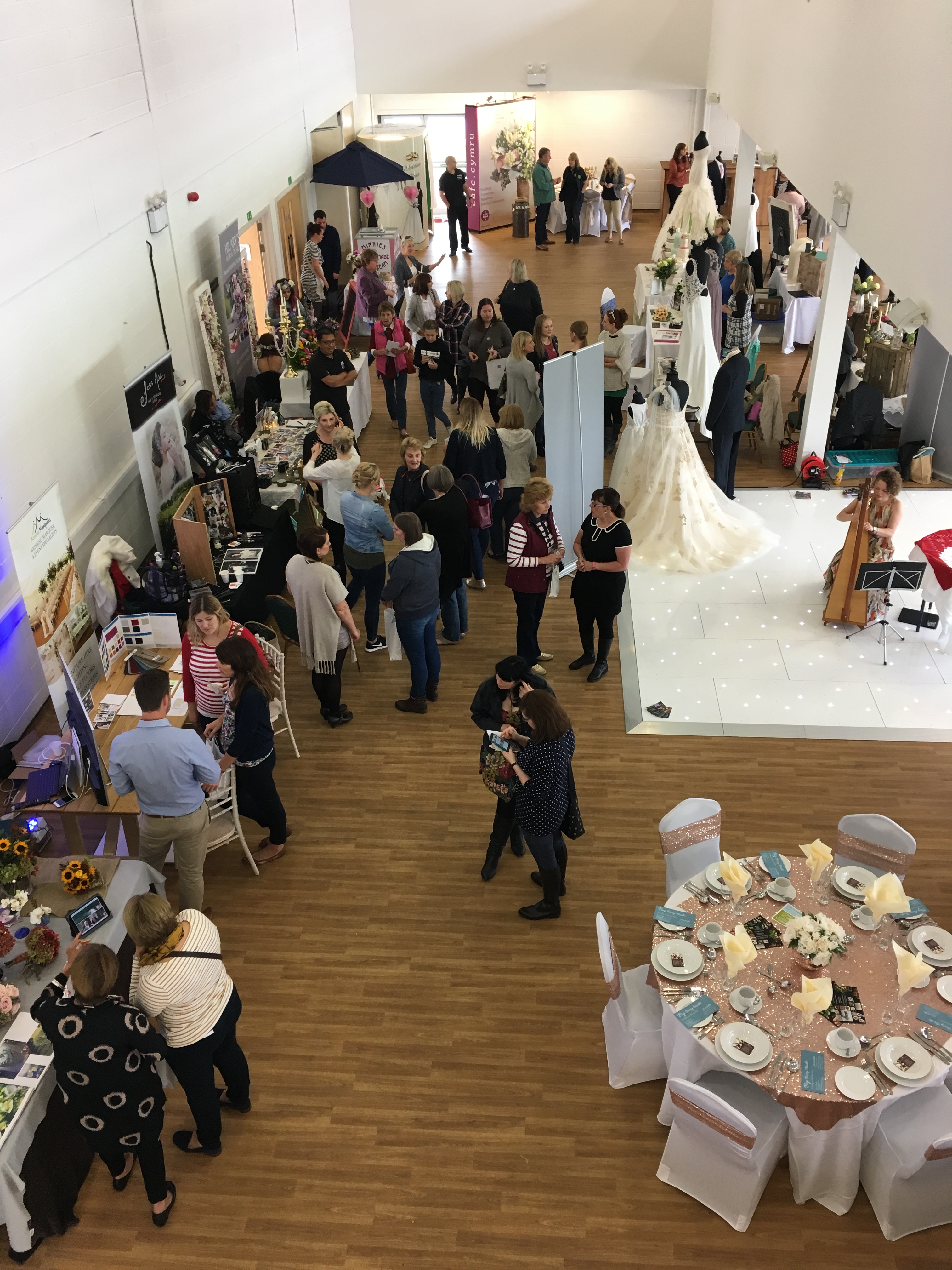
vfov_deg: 61.7
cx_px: 476
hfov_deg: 48.2
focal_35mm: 29
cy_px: 635
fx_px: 1063
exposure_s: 1/33
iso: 50
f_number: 2.2
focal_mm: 4.15
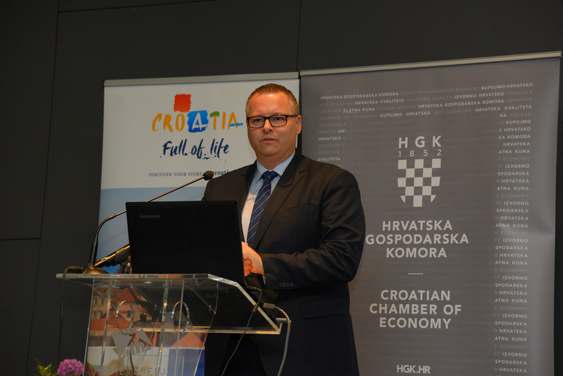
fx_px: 1878
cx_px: 282
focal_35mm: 120
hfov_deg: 17.1
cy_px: 188
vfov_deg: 11.4
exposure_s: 1/160
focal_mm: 120
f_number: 5
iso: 3200
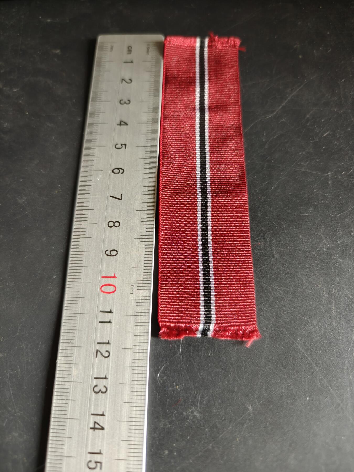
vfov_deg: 73.9
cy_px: 236
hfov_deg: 58.9
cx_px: 177
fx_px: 314
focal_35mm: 23
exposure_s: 1/100
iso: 640
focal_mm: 6.06
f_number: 1.6
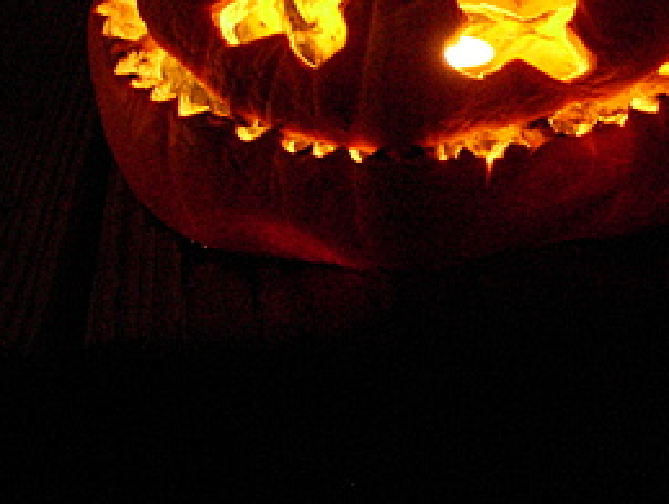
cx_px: 654
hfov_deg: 24.6
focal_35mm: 76
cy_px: 66
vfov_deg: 19.1
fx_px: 1471
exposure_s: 1/2.6
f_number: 2.8
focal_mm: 7.8
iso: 400
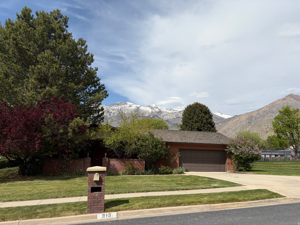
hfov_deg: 67.3
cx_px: 150
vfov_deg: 53.1
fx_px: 225
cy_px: 112
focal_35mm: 26
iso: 64
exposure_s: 1/7813
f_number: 1.6
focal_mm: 5.96
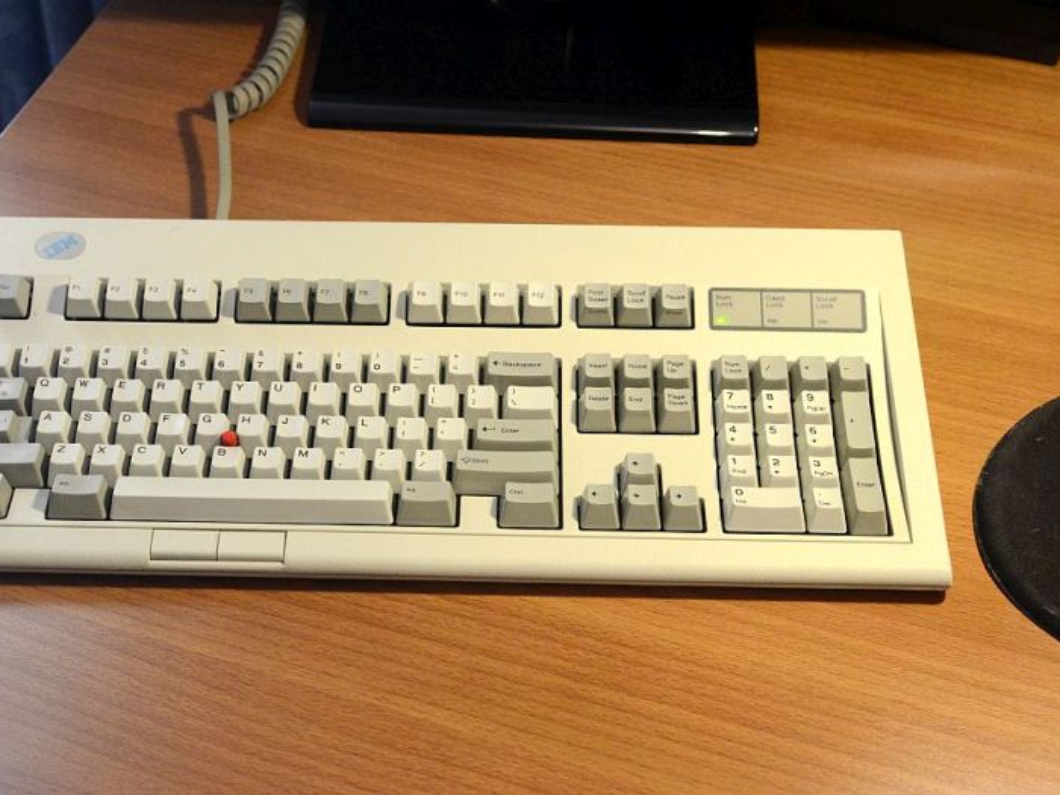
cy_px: 400
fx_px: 1762
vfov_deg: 25.4
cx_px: 459
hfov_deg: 33.4
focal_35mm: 58
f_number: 5
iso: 2500
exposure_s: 1/30
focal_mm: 35
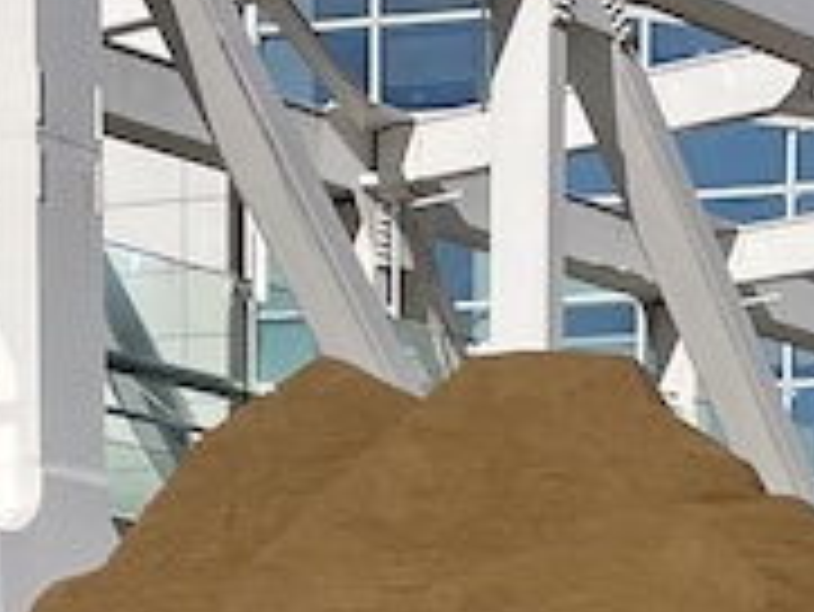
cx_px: 360
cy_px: 1773
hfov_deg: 11.5
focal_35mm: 172
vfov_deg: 7.6
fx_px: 4047
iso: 32
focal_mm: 4.2
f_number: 1.6
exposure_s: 1/6135
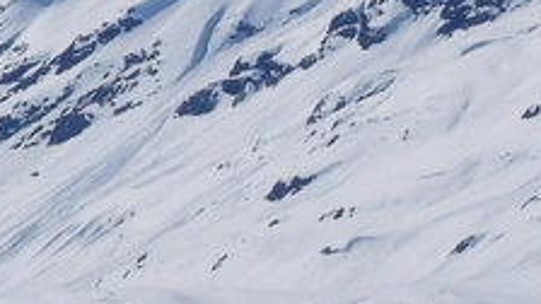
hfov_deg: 2.6
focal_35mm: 839
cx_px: -126
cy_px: 164
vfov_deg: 1.4
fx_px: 12036
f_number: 6.3
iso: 100
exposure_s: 1/1600
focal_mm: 24.1
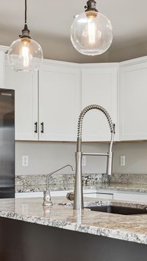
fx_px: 499
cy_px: 164
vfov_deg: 29.2
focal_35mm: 72
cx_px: 118
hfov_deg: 16.6
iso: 400
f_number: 8
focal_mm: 21
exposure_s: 1/13
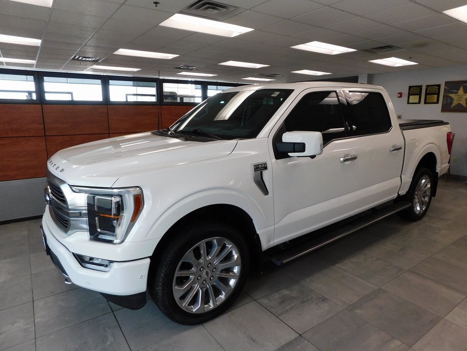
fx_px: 310
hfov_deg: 73.9
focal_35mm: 23
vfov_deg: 58.9
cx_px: 234
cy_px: 176
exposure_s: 1/30
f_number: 3
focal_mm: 4
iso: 125
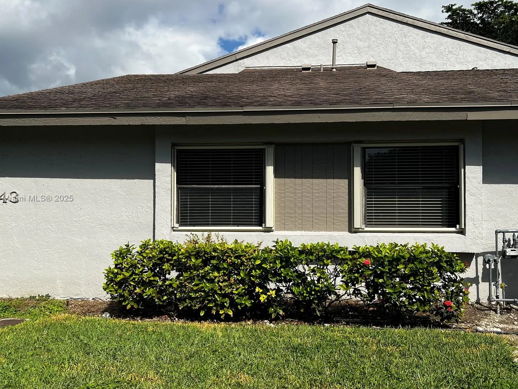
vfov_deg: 44.2
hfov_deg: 56.8
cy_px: 199
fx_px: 479
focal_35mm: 32
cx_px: 264
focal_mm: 5.7
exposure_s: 1/5882
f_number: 1.5
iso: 50
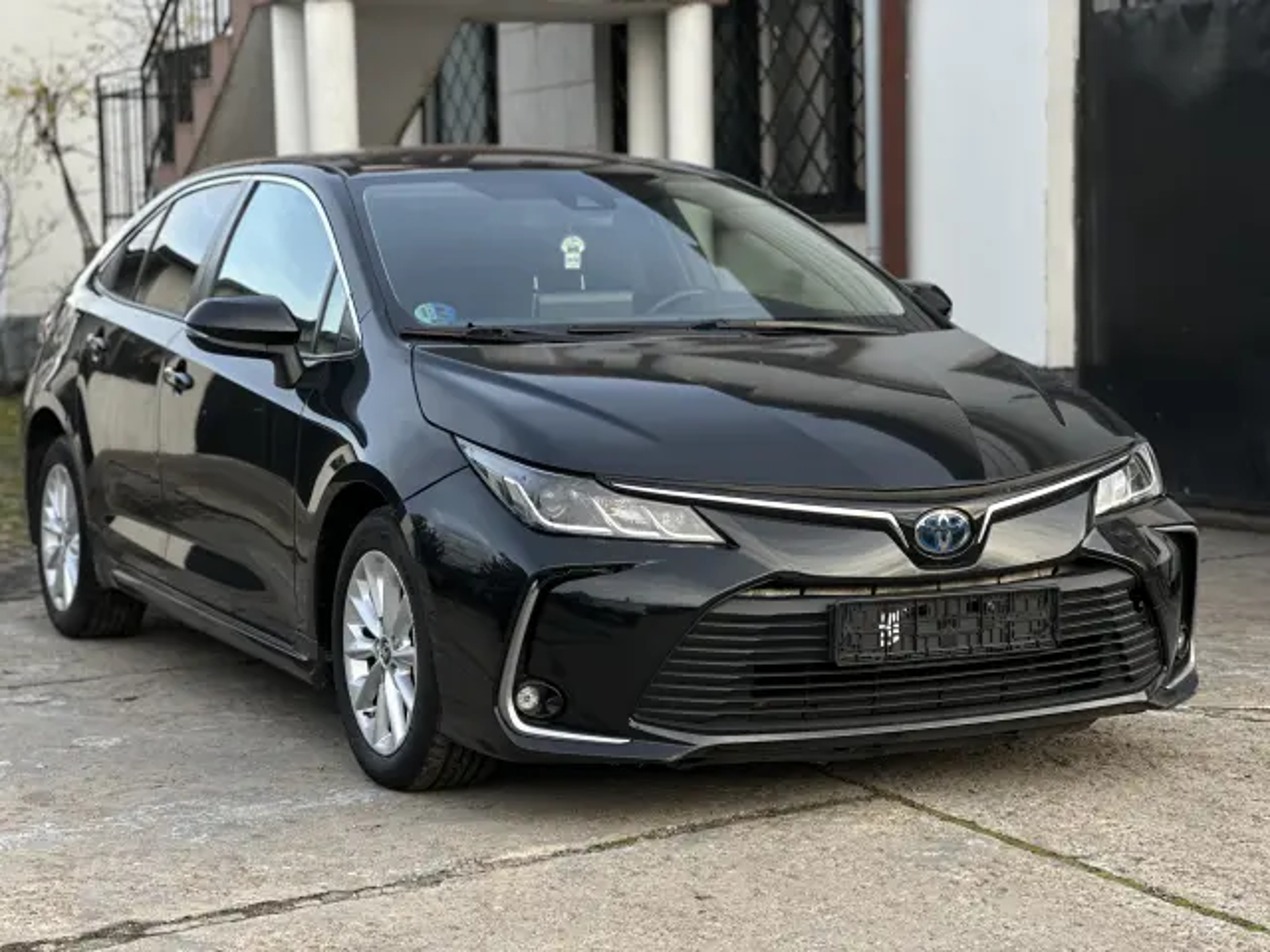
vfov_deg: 19.1
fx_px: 2825
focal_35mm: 77
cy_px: 476
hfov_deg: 25.3
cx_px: 635
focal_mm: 9
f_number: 2.8
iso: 50
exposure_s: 1/121
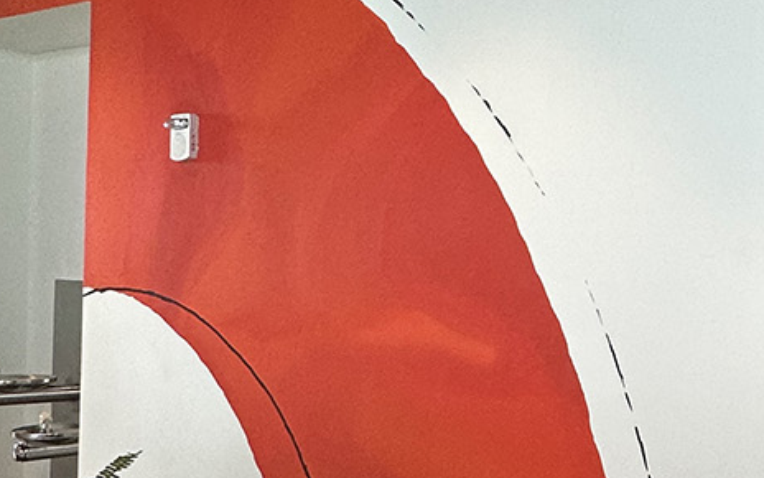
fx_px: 999
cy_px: 288
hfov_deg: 35.8
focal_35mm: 48
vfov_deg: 26.8
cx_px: 837
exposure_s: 1/120
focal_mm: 2.22
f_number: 2.2
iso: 125
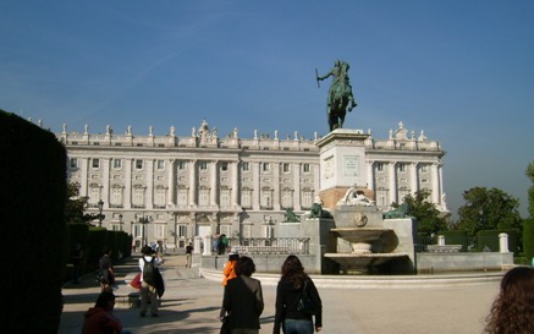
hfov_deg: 51.5
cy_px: 175
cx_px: 263
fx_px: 553
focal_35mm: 38
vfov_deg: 33.6
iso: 50
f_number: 5.8
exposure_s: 1/648
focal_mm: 5.95
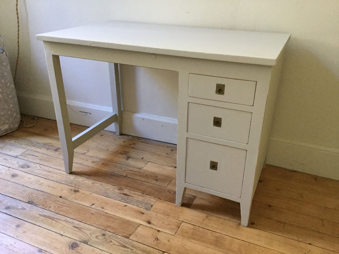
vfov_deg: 45.4
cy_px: 127
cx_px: 170
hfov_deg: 58.4
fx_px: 304
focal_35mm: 31
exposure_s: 1/25
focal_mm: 3.3
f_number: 2.4
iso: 200
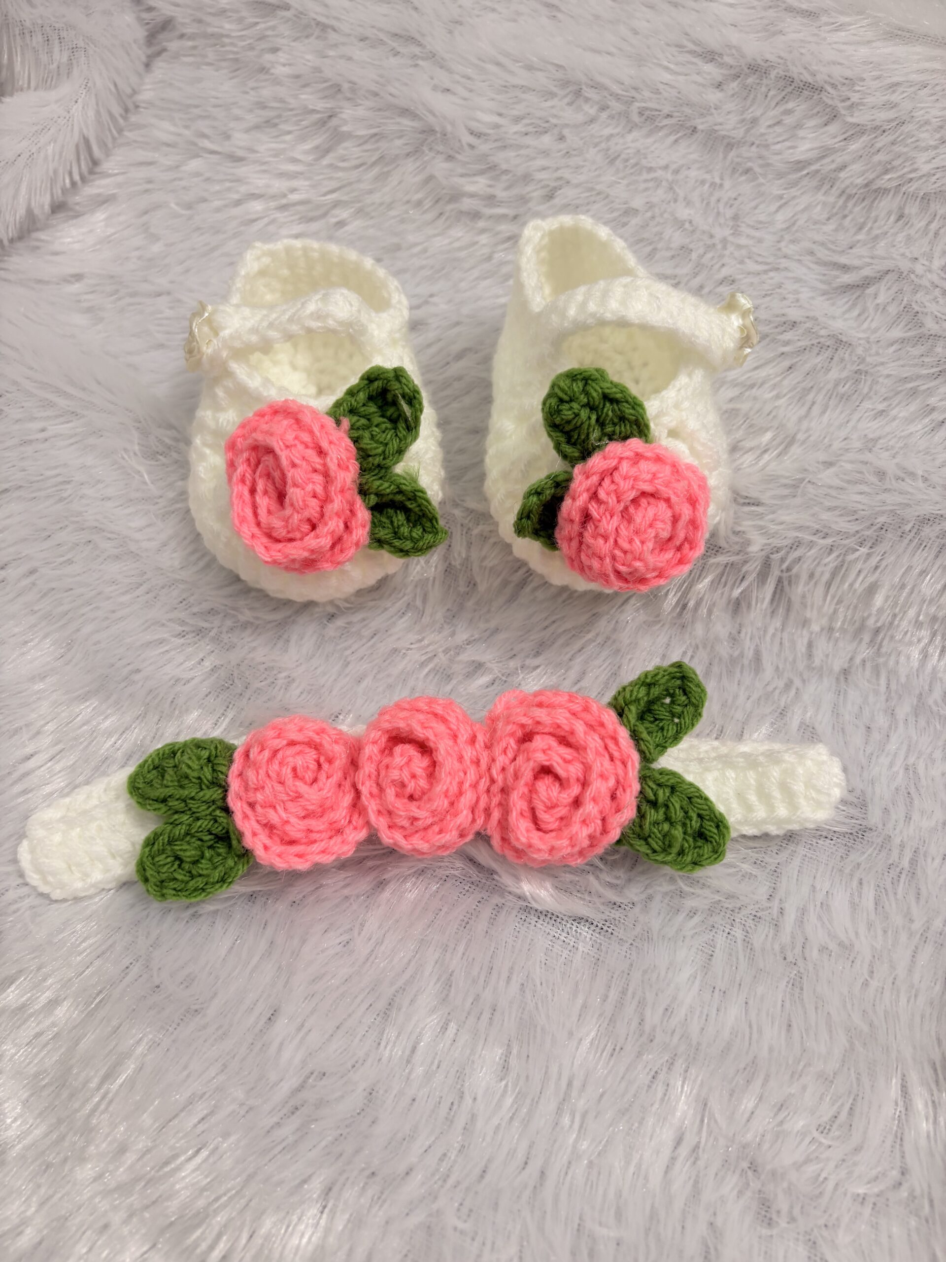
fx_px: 947
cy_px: 631
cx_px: 473
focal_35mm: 26
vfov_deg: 67.3
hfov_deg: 53.1
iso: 64
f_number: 1.6
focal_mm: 5.96
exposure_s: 1/50
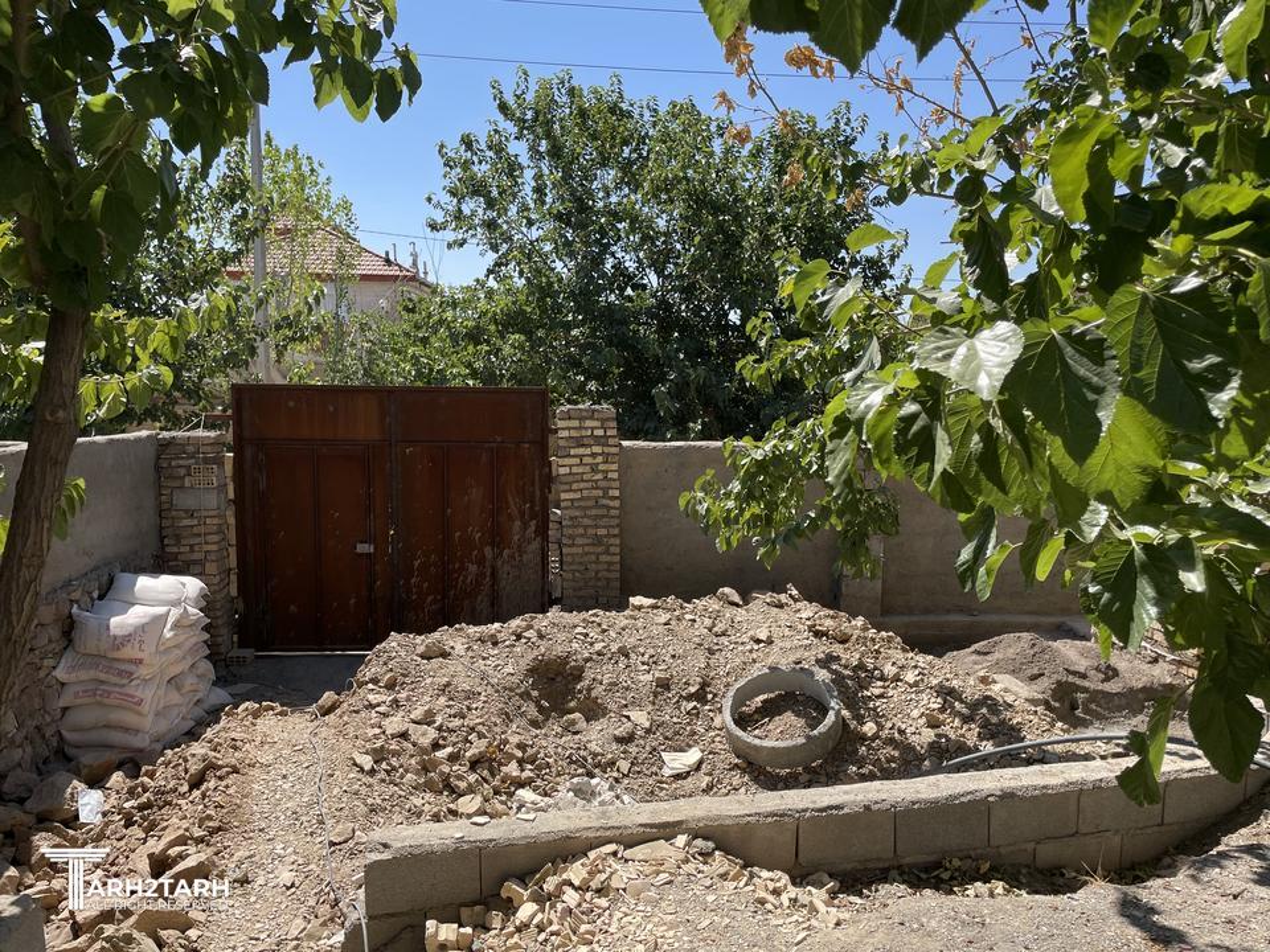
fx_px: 954
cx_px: 635
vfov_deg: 53.1
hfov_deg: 67.3
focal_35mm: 26
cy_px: 476
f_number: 1.6
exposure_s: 1/2053
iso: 32
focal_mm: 4.2
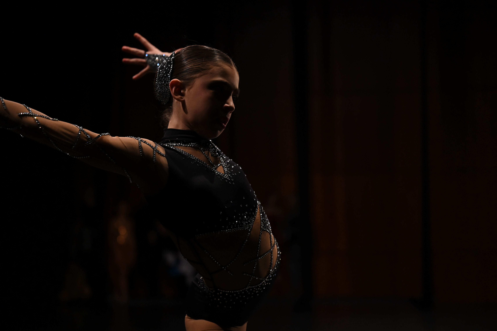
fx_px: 966
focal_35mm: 70
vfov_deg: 19.4
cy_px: 166
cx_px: 248
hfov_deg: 28.9
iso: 4000
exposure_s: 1/1250
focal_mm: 70
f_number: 2.8
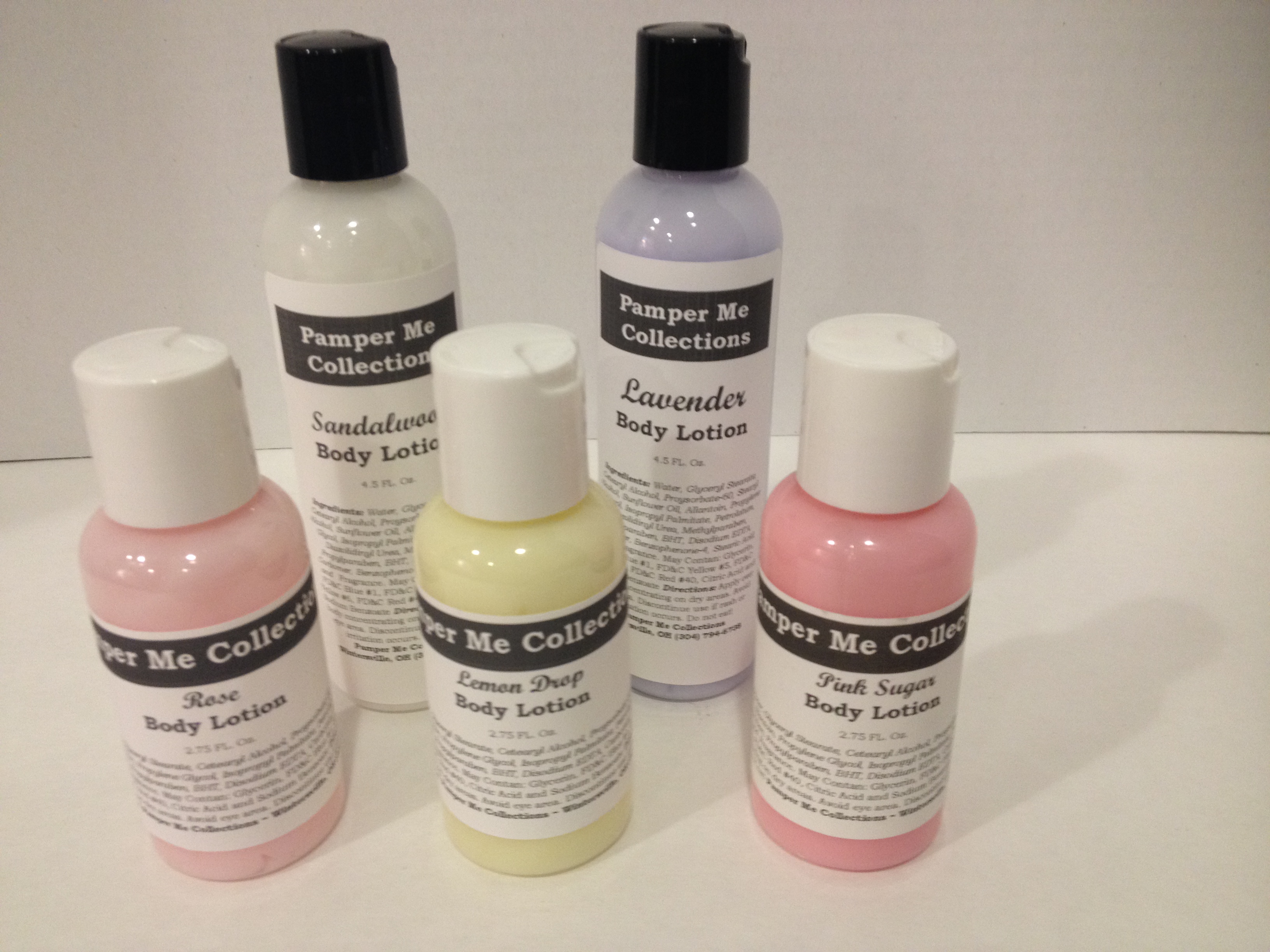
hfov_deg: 52.6
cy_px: 476
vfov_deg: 40.7
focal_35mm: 35
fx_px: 1284
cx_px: 635
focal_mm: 4.28
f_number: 2.4
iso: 125
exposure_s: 1/20
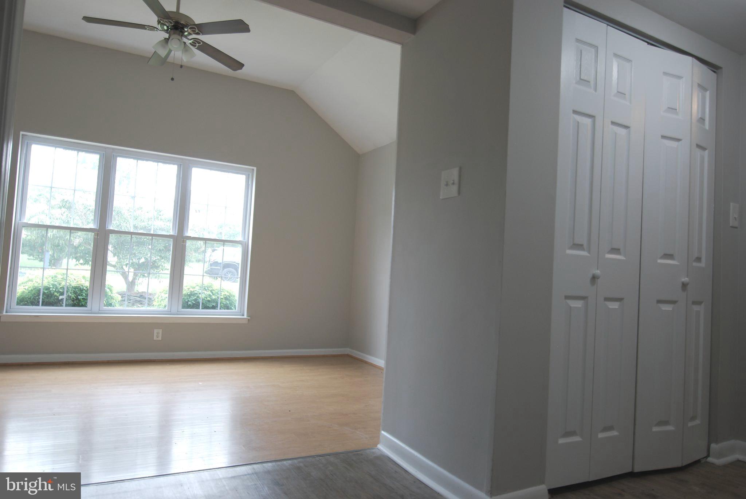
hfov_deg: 73.7
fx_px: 498
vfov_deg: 53.2
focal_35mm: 24
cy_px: 250
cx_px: 373
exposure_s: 1/60
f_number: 2.8
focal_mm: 16
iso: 200
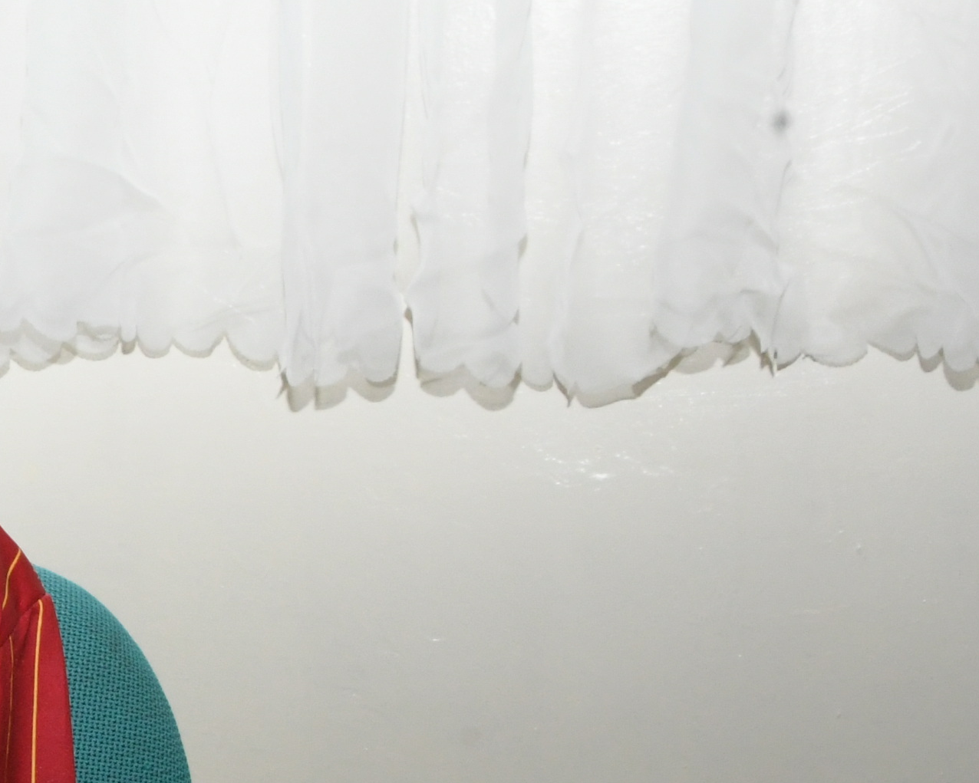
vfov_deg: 11.9
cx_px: -528
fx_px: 3738
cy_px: 576
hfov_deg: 13.9
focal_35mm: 129
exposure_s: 1/100
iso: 1600
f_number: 20
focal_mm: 28
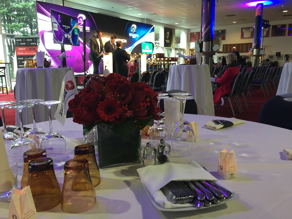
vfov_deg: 48.2
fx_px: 245
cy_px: 110
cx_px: 146
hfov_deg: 61.7
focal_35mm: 29
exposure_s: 1/33
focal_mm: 4.15
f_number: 2.2
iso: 125
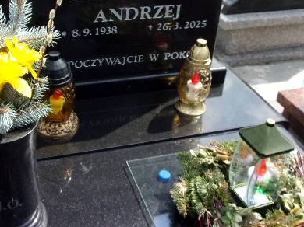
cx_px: 101
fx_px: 404
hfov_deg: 40.7
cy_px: 41
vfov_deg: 30.6
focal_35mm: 46
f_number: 10.8
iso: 200
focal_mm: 5.1
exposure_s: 1/140
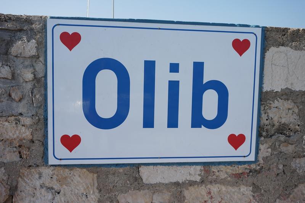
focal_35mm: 36
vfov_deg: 36.9
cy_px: 102
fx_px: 305
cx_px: 152
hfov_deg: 53.1
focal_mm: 24
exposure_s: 1/640
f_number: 5
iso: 100
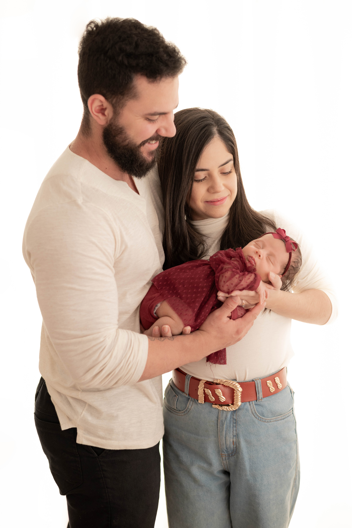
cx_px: 176
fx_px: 732
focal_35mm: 50
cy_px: 264
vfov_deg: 39.6
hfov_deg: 27.0
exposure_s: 1/320
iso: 400
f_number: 2.8
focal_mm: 50
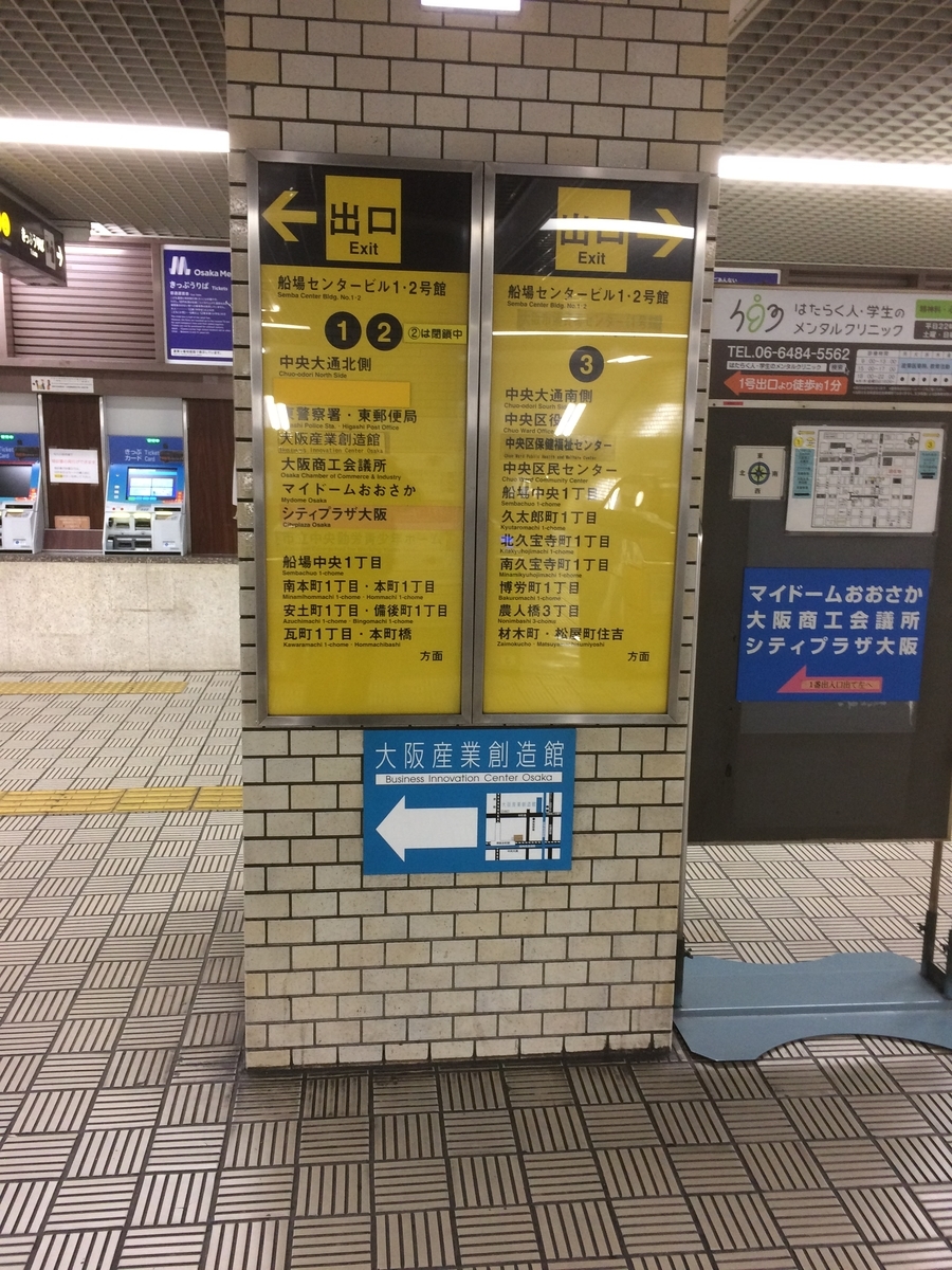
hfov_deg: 48.2
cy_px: 635
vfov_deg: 61.7
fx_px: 1063
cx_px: 476
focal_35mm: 29
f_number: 2.2
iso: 125
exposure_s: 1/30
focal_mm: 4.15
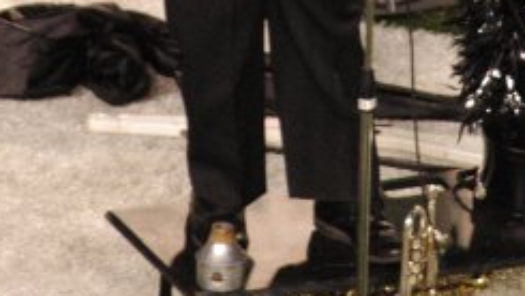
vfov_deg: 0.8
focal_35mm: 1537
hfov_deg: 1.4
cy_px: -148
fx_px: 21403
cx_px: 262
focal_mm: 400
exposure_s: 1/50
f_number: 5.6
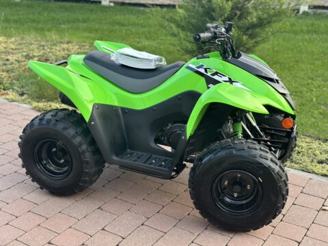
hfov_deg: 39.7
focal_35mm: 48
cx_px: 164
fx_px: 455
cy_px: 123
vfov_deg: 30.3
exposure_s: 1/121
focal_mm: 6.86
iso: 100
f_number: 1.78
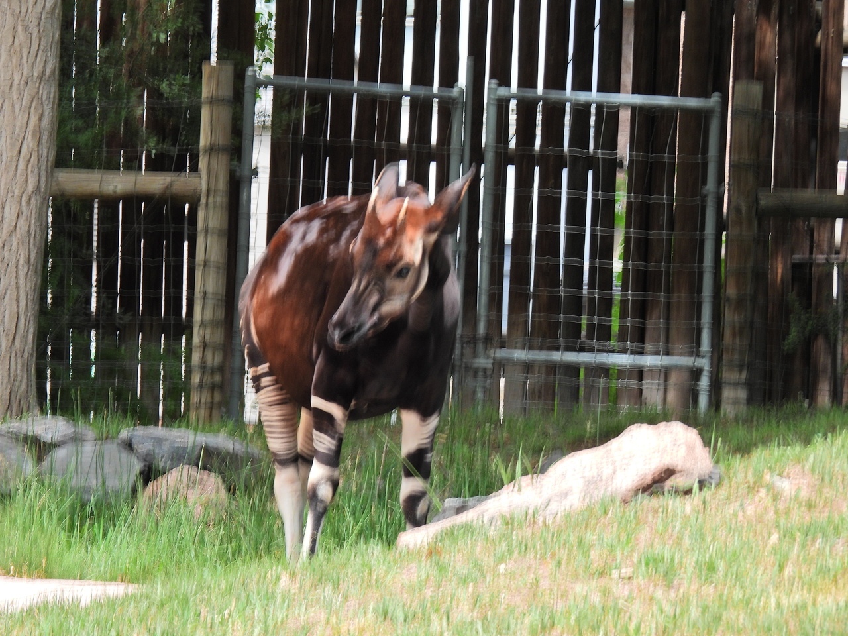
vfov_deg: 5.0
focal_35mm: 300
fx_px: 7349
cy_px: 318
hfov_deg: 6.6
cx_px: 424
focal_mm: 53.5
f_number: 5
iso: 100
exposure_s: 1/125
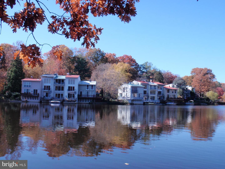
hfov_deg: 54.0
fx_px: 221
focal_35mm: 34
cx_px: 112
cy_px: 84
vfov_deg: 41.8
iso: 80
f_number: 9
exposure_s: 1/80
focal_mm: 6.07
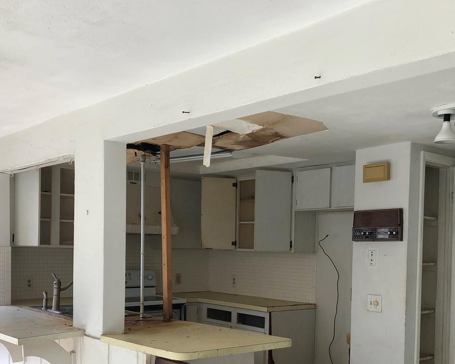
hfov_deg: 43.8
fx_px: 566
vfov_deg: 35.2
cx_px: 241
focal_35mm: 42
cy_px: 255
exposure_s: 1/120
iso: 25
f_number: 1.8
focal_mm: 3.99
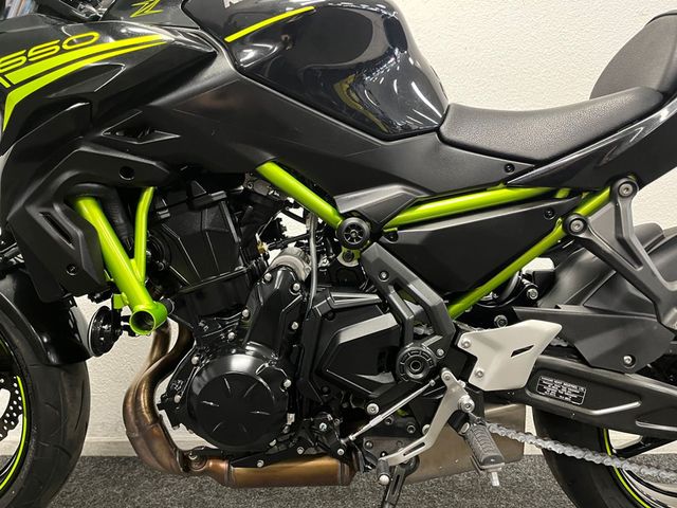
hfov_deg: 67.3
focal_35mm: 26
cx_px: 338
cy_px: 254
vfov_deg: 53.1
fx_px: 508
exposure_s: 1/33
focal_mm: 5.1
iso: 500
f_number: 1.6
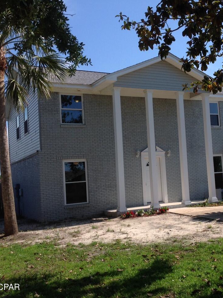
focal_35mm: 47
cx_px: 168
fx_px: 404
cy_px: 149
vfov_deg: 40.4
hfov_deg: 30.4
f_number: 2.4
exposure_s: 1/1592
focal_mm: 4.28
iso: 50
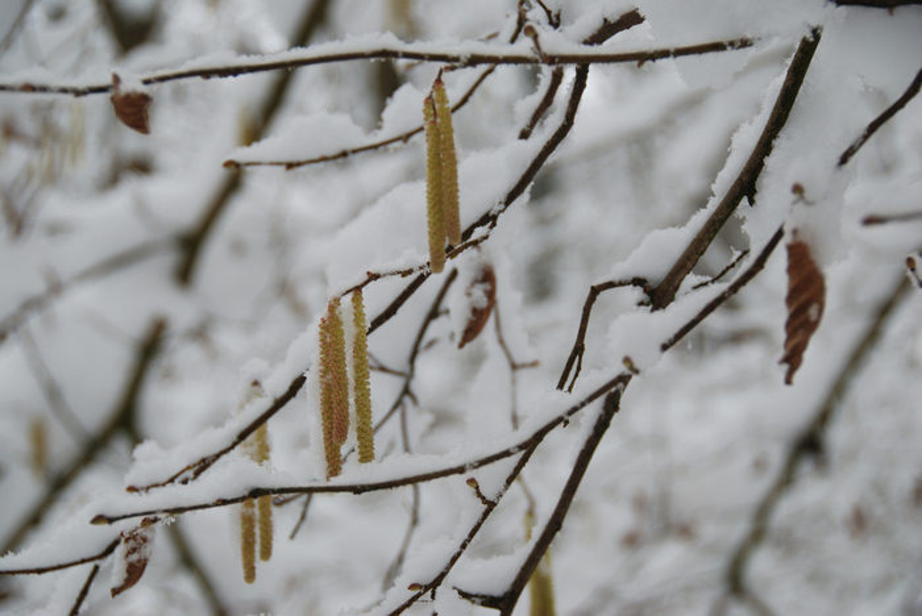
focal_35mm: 98
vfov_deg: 14.1
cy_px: 308
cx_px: 461
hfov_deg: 20.9
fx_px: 2499
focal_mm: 65
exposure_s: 1/80
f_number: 5
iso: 100
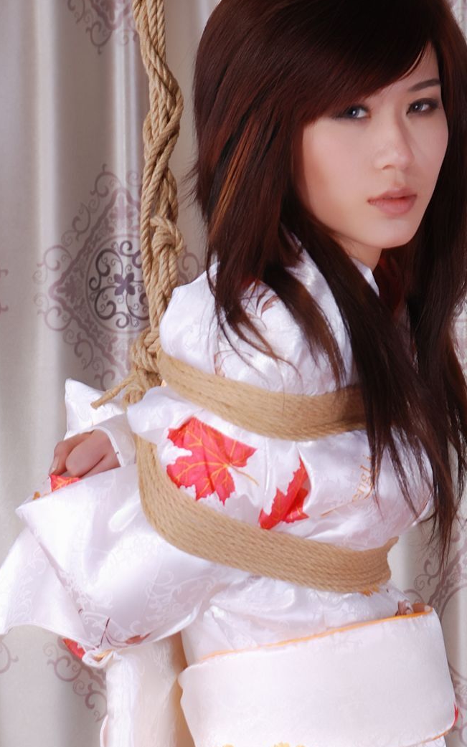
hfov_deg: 6.6
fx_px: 4069
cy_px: 396
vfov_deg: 10.5
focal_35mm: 200
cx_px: 266
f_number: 8
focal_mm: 85
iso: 100
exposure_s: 1/8
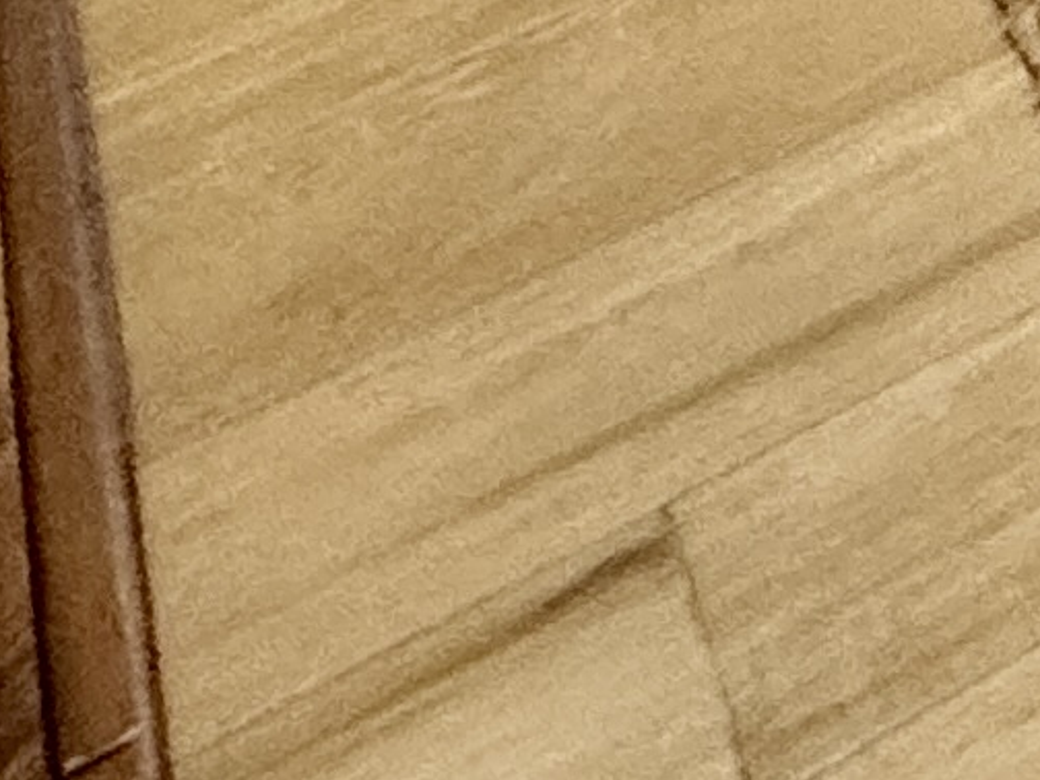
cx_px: 3487
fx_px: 3365
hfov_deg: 10.0
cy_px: -2200
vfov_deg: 8.4
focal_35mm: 112
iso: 250
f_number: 2.2
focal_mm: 2.22
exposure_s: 1/120
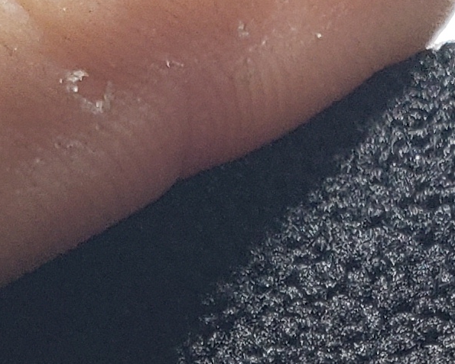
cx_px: 362
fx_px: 2316
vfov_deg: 8.0
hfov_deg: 11.2
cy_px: 1020
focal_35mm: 172
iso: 50
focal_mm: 4.3
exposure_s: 1/50
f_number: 2.4
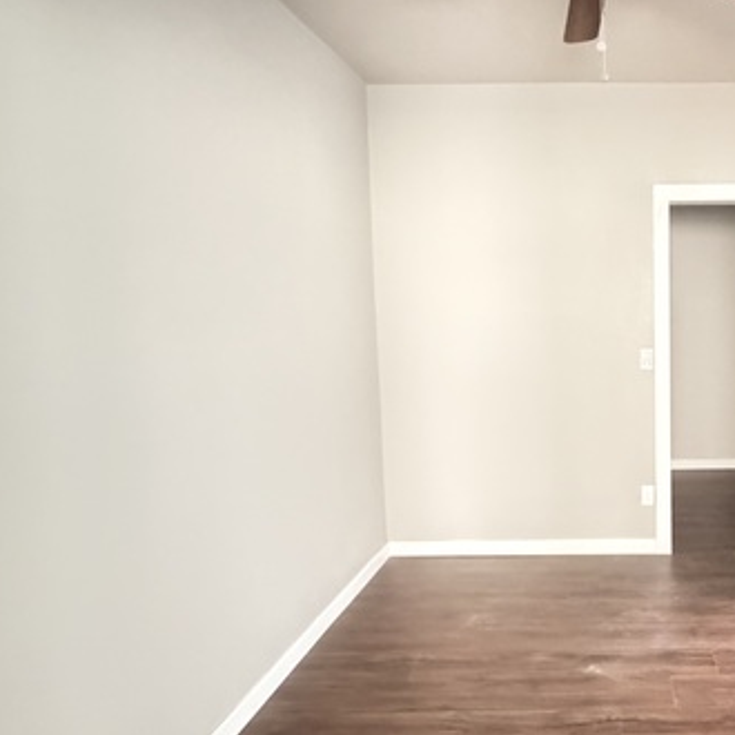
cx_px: 617
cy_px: 347
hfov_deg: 58.5
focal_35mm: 24
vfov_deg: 65.0
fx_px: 577
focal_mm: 2.22
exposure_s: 1/21
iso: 3200
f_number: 2.2
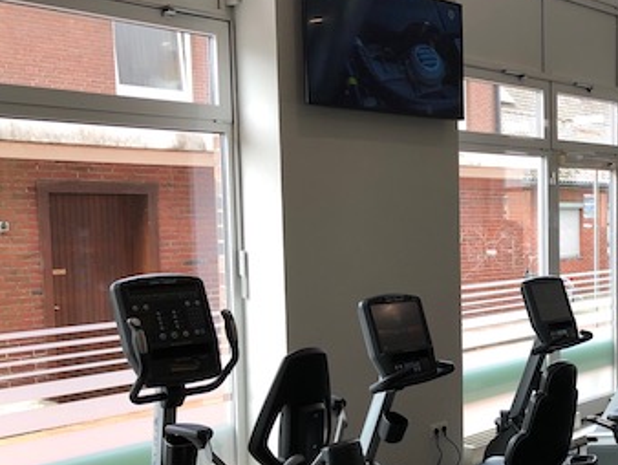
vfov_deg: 27.5
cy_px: 295
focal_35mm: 53
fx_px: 947
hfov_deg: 33.7
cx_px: 583
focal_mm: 3.99
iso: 20
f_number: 1.8
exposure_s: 1/112
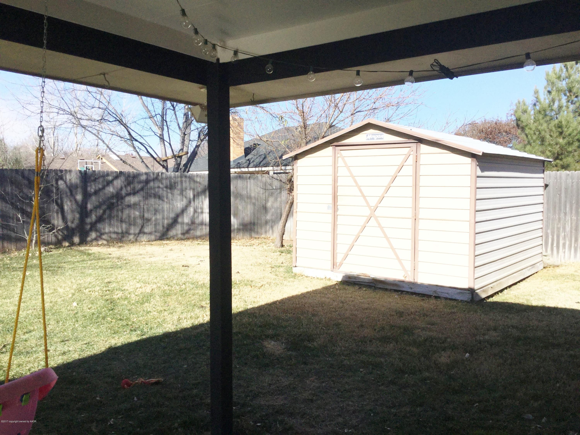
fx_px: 519
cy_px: 218
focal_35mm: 31
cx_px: 290
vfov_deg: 45.4
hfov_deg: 58.4
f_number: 2.4
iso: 25
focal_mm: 3.3
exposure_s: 1/1988
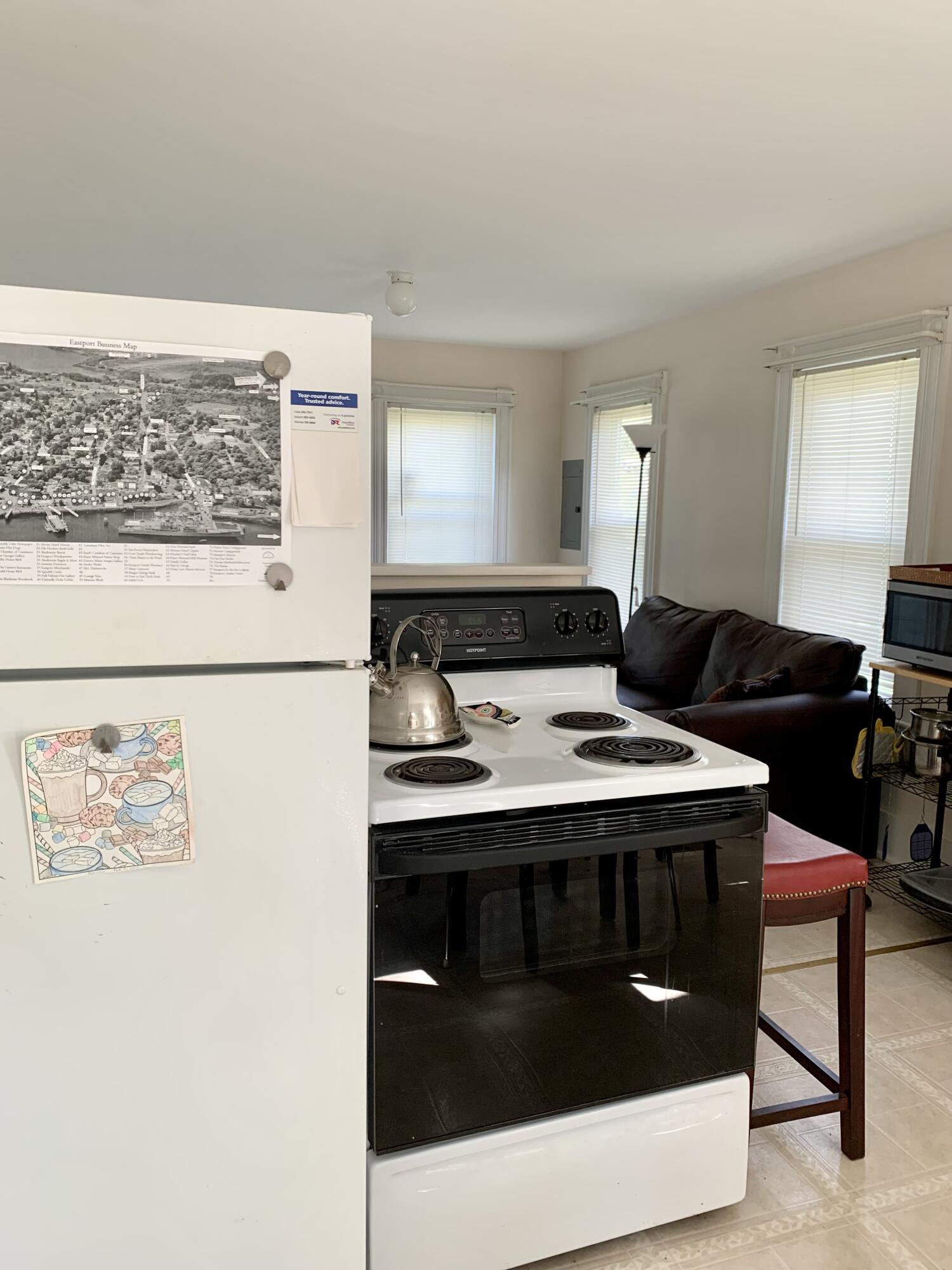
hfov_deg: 53.1
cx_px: 476
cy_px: 635
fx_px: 953
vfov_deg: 67.3
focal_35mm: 26
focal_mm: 4.25
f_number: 1.8
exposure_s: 1/121
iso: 80
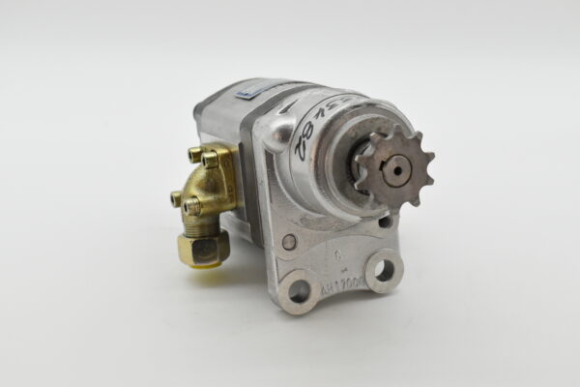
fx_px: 967
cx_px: 290
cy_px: 194
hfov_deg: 33.4
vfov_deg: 22.6
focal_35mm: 60
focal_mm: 40
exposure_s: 1/1600
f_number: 8
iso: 1600
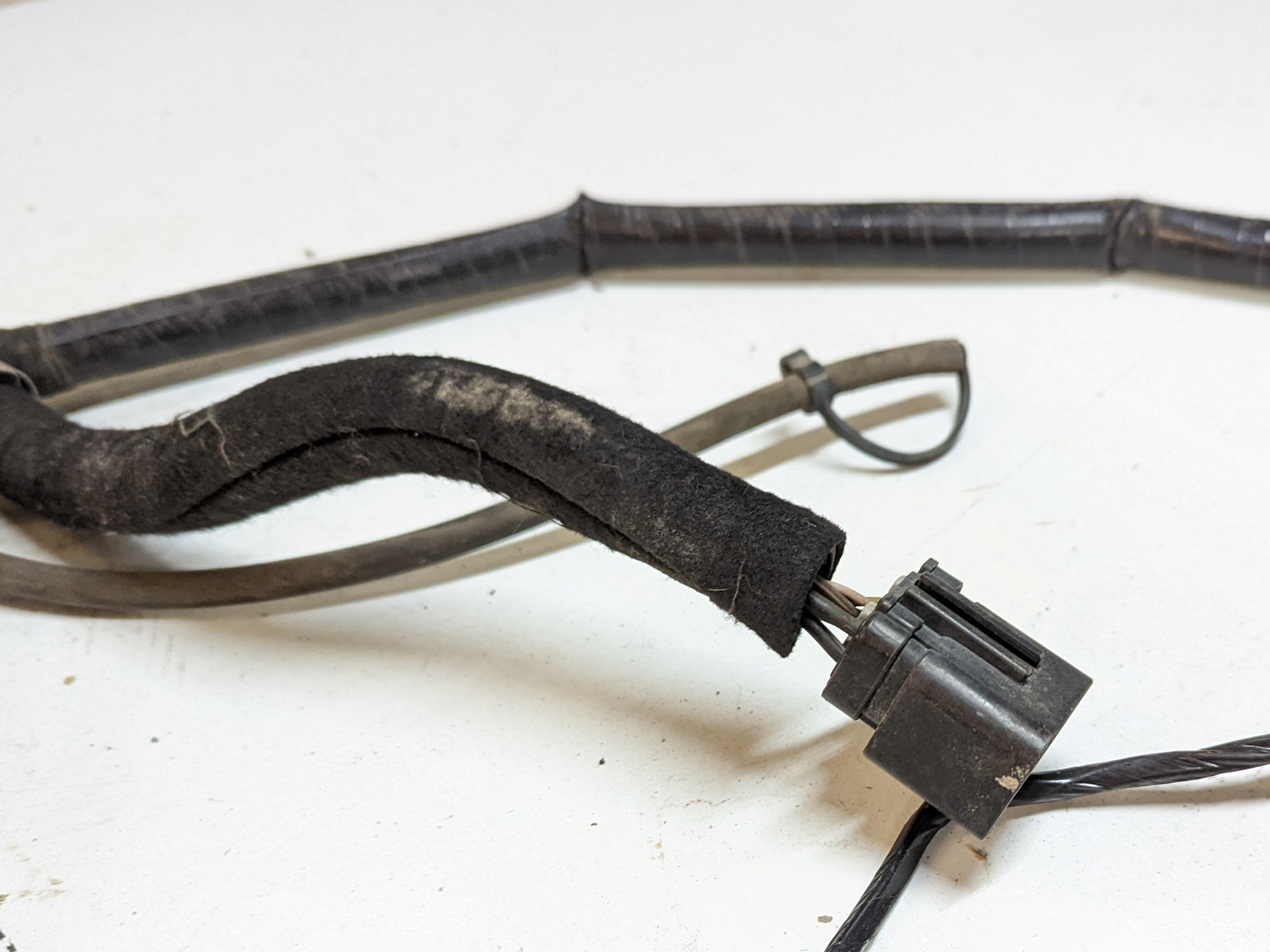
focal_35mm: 37
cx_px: 820
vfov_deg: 38.0
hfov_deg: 49.5
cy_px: 674
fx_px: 1357
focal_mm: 6.81
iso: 629
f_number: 1.85
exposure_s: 1/120
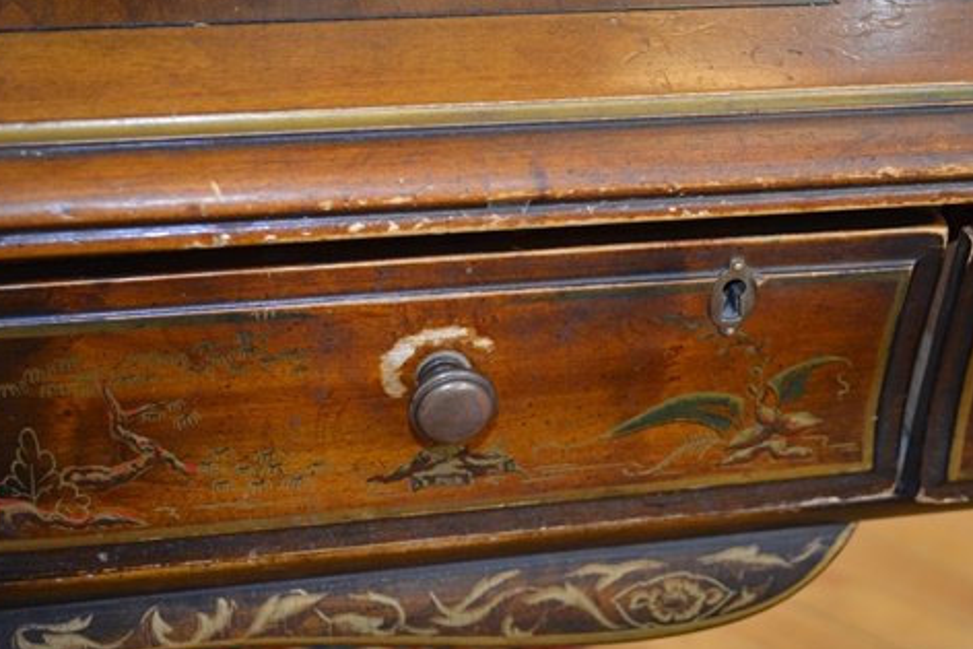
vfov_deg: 22.2
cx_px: 590
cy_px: 398
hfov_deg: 32.8
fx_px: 1649
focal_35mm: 61
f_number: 4.8
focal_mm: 32
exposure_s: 1/60
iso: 720
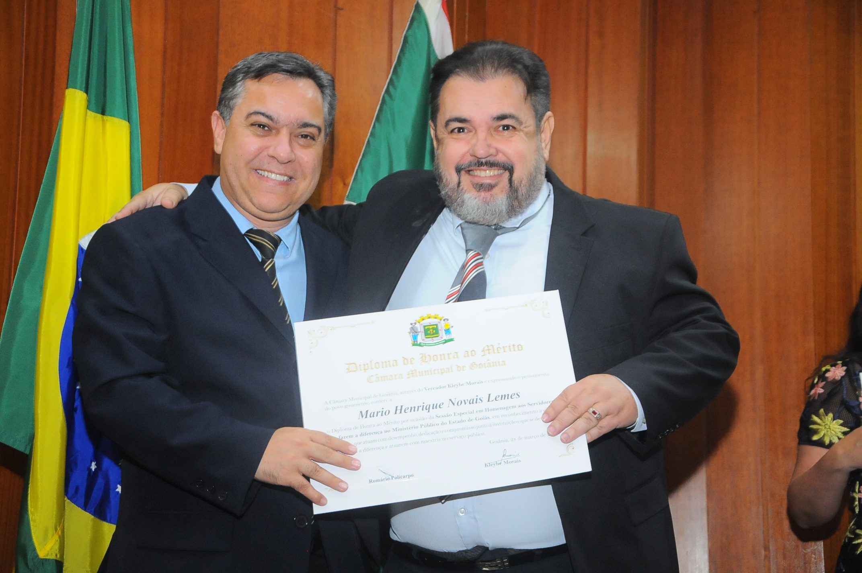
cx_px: 431
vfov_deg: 20.1
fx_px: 1614
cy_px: 286
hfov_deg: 29.9
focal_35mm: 68
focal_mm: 45
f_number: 5
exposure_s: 1/60
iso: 1250
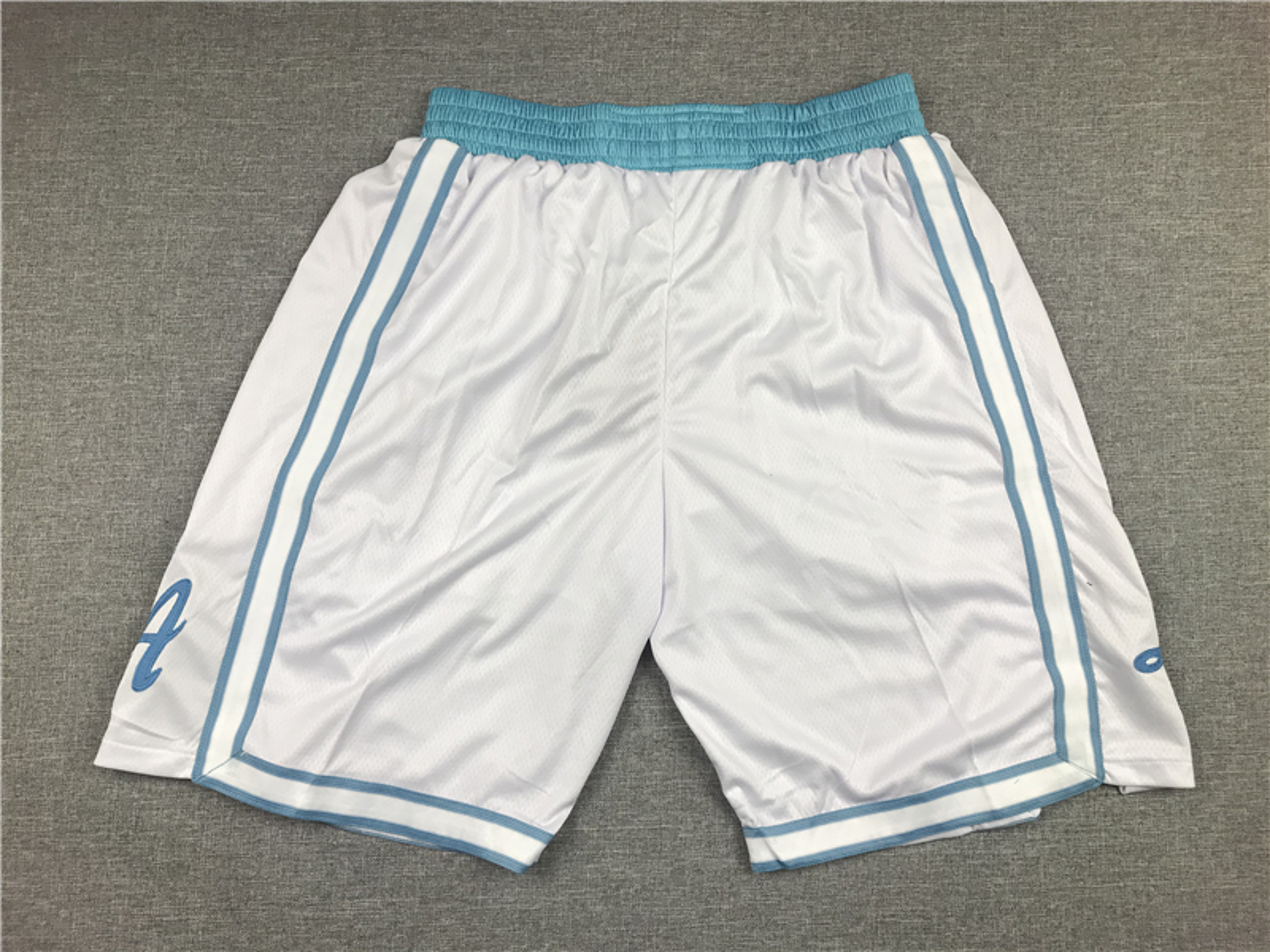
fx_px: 1027
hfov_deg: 63.4
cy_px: 476
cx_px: 635
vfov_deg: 49.7
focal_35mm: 28
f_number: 1.8
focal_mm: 3.99
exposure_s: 1/100
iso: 25
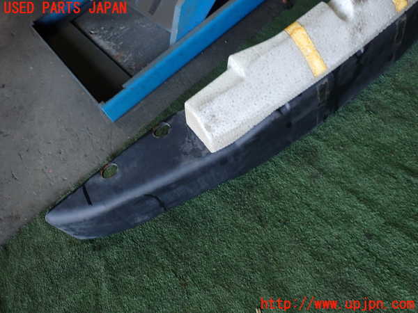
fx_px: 362
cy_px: 156
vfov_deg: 46.8
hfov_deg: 60.0
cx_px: 209
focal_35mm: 30
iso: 200
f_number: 2.3
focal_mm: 5.4
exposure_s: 1/50
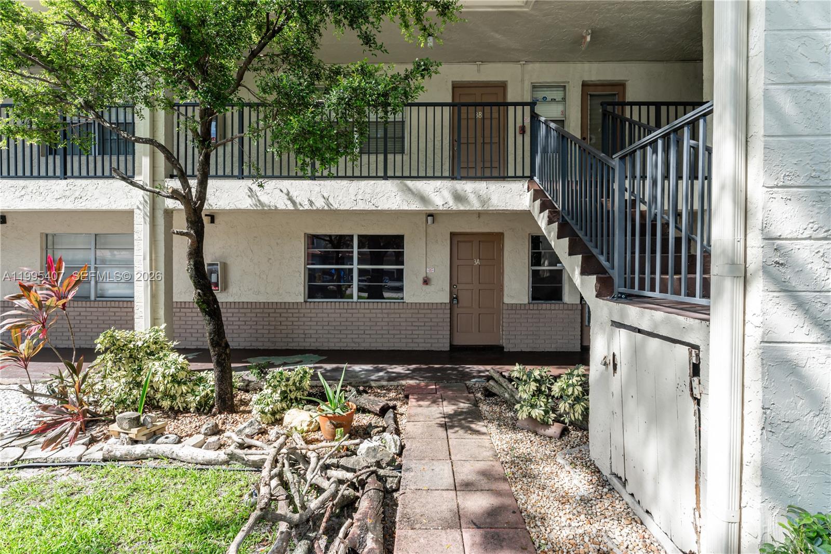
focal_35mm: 16
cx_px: 416
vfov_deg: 73.7
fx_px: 369
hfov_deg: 96.7
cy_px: 277
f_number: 8
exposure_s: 1/125
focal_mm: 16
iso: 200
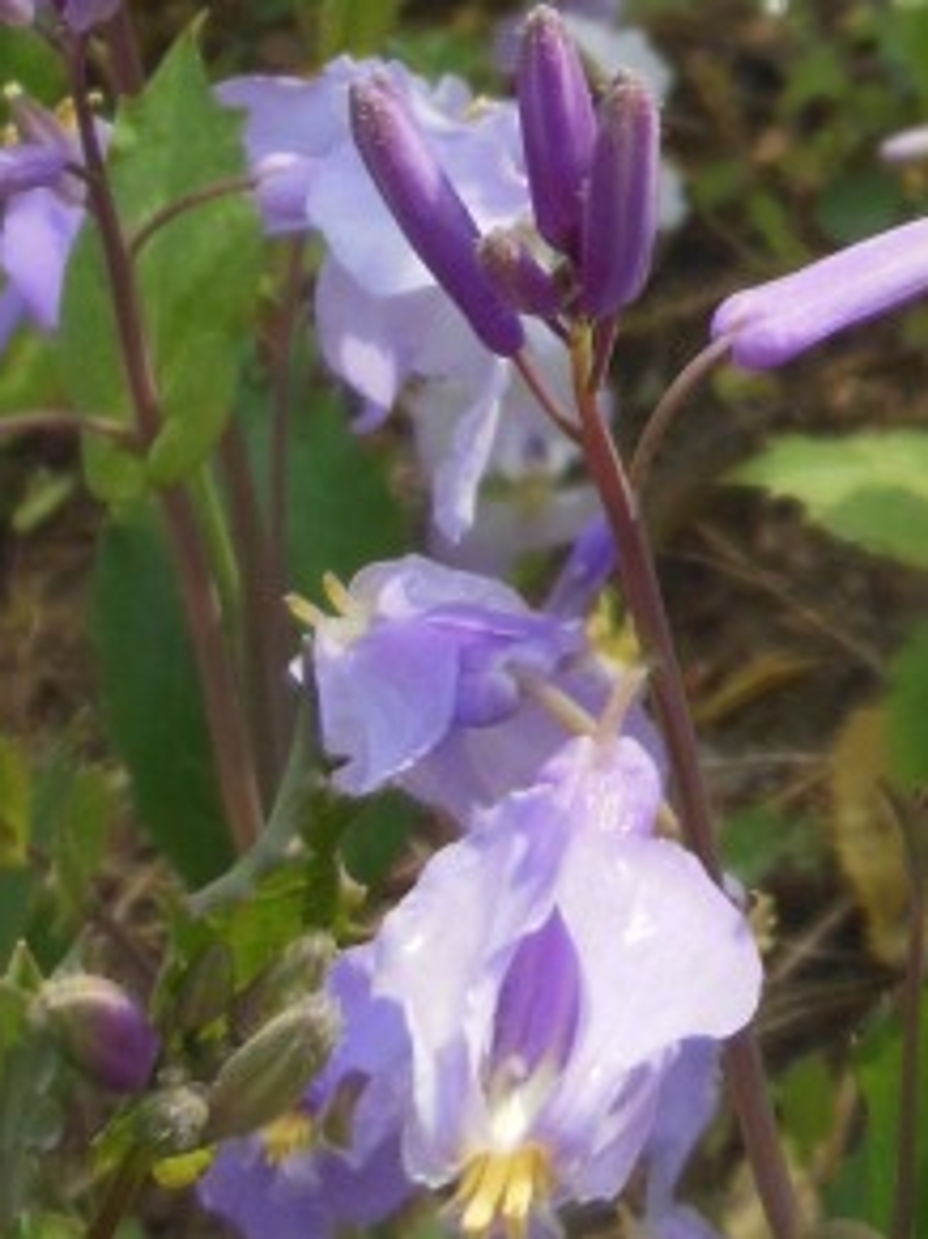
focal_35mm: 88
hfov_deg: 14.9
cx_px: 1584
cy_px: -792
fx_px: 3148
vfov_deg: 18.7
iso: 125
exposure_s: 1/500
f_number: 3.2
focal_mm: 4.5
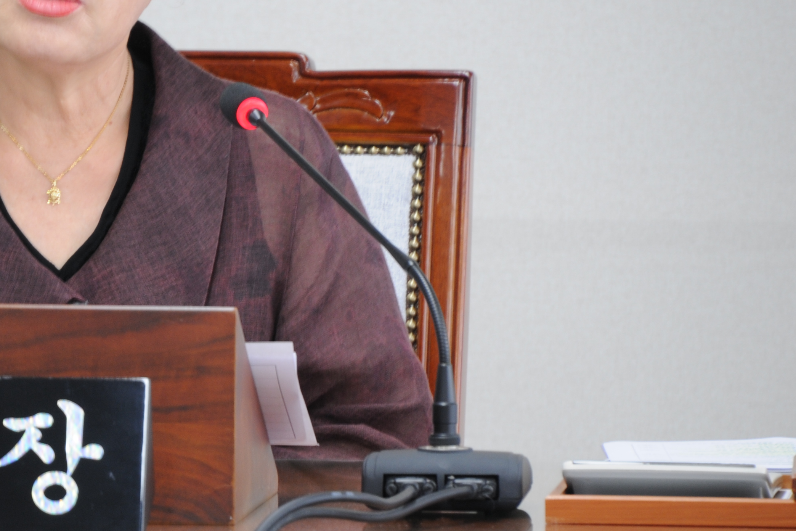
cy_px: 240
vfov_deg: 2.3
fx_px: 13266
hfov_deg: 3.4
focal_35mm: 600
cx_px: 11
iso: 200
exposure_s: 1/6
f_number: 6.3
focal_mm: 195
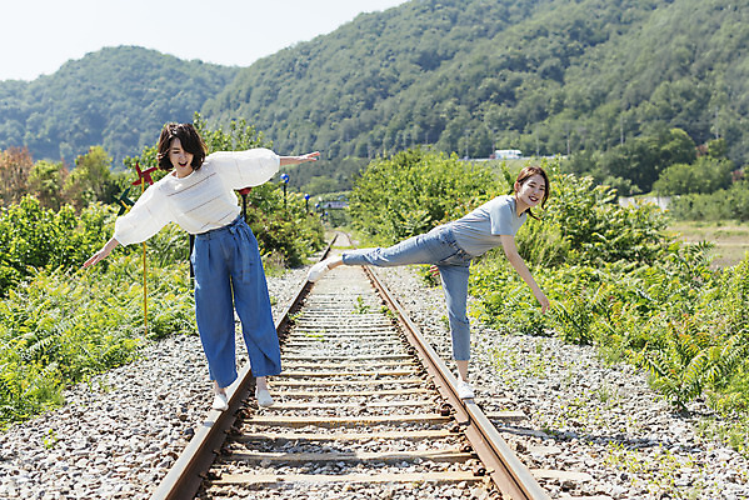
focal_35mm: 50
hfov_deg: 39.6
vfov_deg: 27.0
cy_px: 250
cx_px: 374
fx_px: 1041
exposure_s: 1/1250
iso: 100
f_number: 3.2
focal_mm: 50
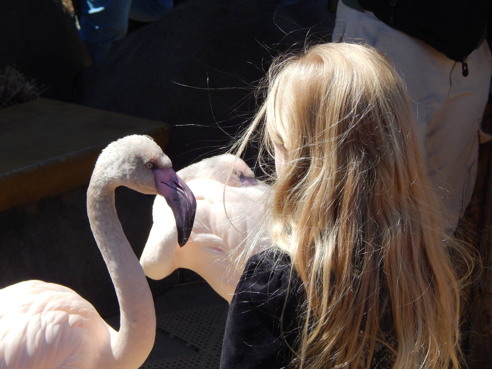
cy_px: 184
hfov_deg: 17.1
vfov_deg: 12.9
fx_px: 1635
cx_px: 246
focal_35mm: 115
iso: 125
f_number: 4.6
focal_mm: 20.5
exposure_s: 1/500
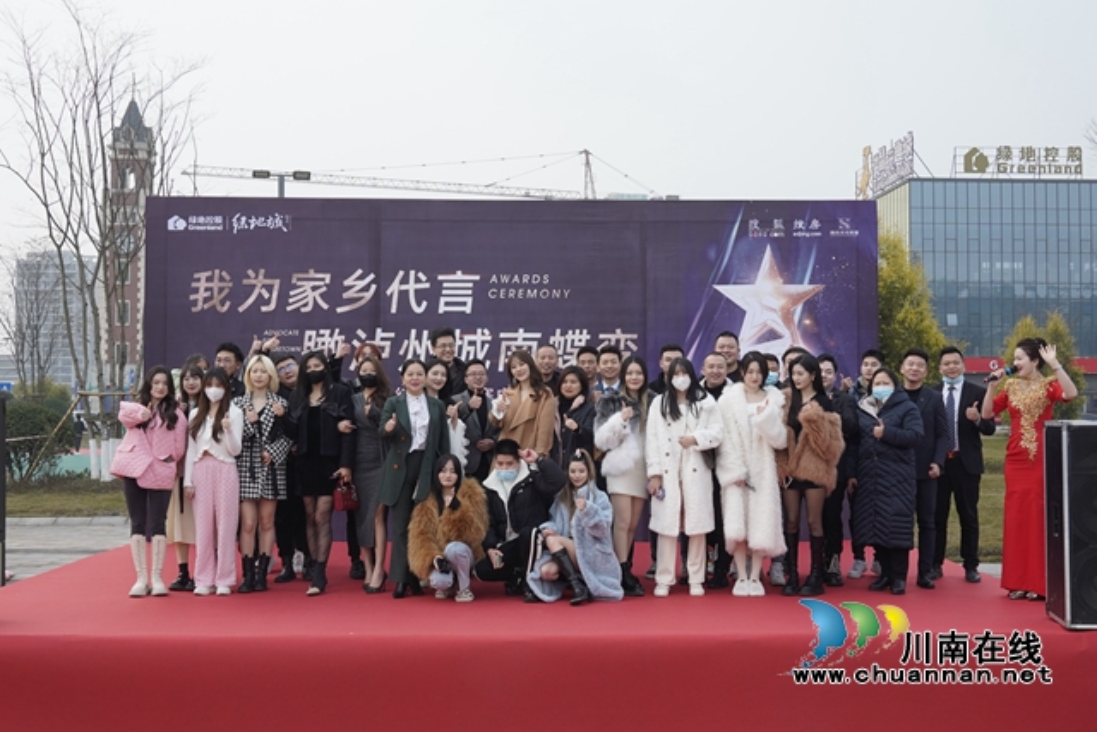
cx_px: 548
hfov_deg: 49.5
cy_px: 366
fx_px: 1189
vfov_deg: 34.2
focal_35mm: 39
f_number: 11
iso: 400
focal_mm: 26
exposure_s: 1/200
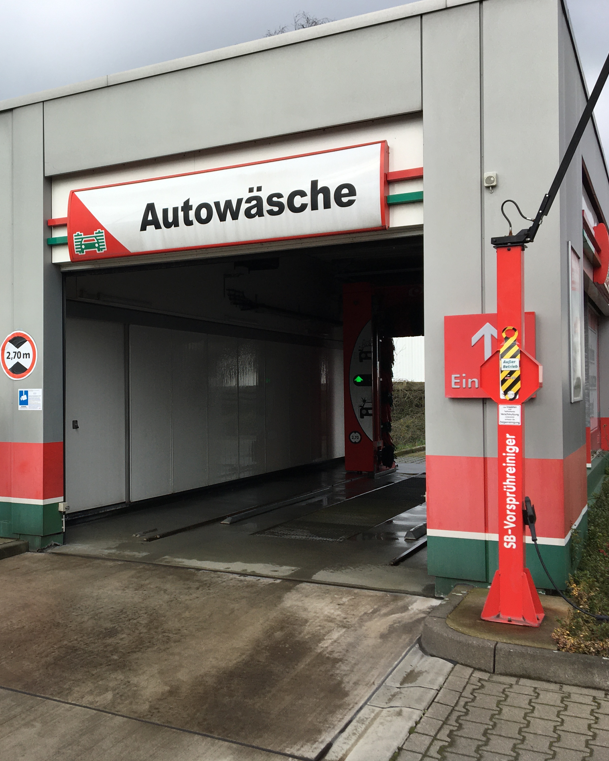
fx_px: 856
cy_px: 380
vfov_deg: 47.9
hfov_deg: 37.9
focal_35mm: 38
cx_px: 134
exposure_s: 1/625
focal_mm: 4.15
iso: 25
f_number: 2.2
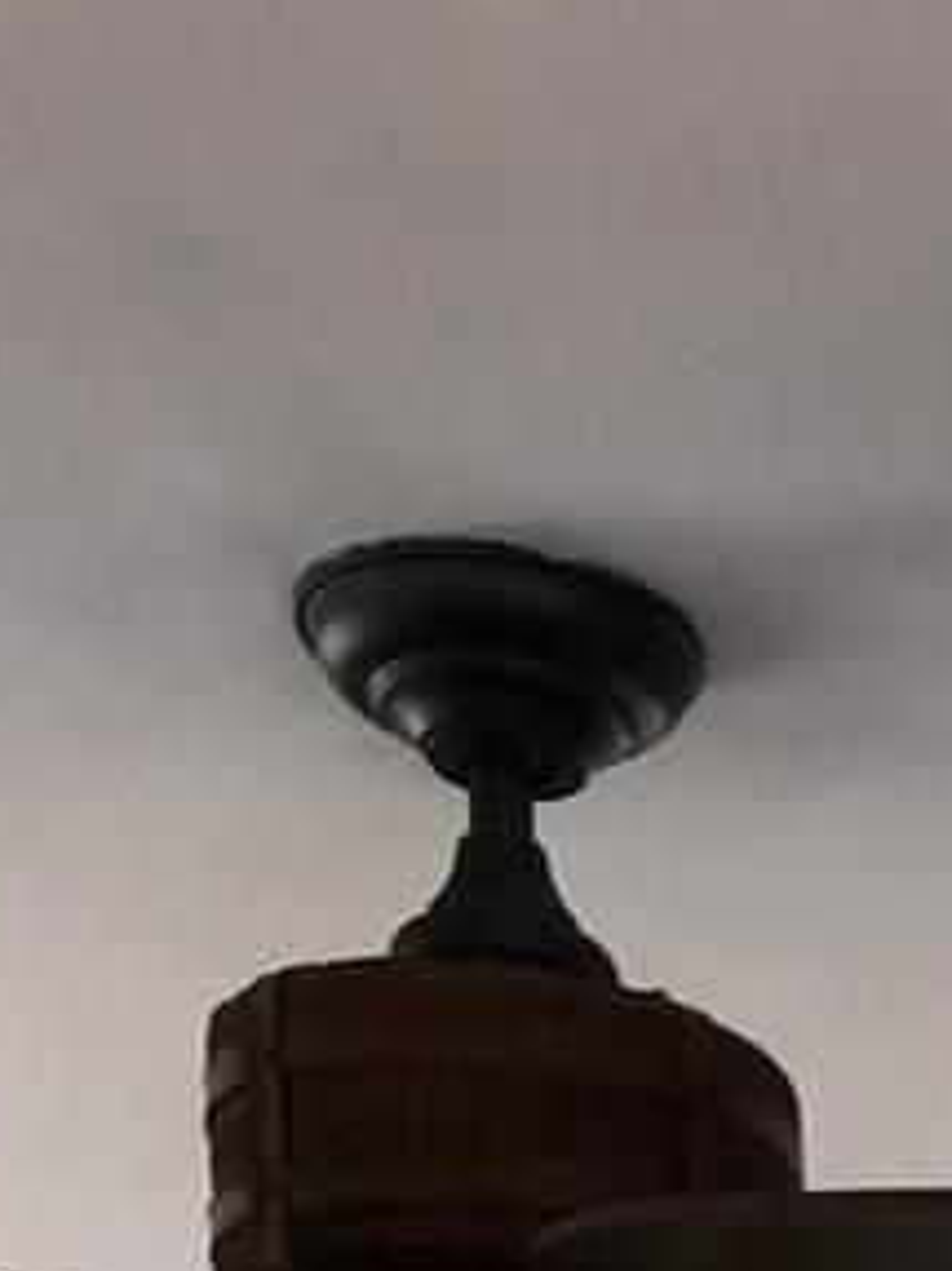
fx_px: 5504
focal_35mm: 150
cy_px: 3352
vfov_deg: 10.6
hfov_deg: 8.7
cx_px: 2488
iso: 40
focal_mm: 3.99
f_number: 1.8
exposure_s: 1/24
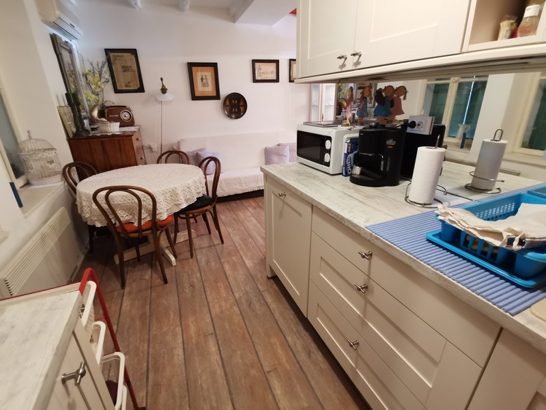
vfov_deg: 74.7
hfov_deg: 91.0
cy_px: 205
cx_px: 273
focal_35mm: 17
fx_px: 268
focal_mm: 2.23
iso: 400
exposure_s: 1/25
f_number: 2.2
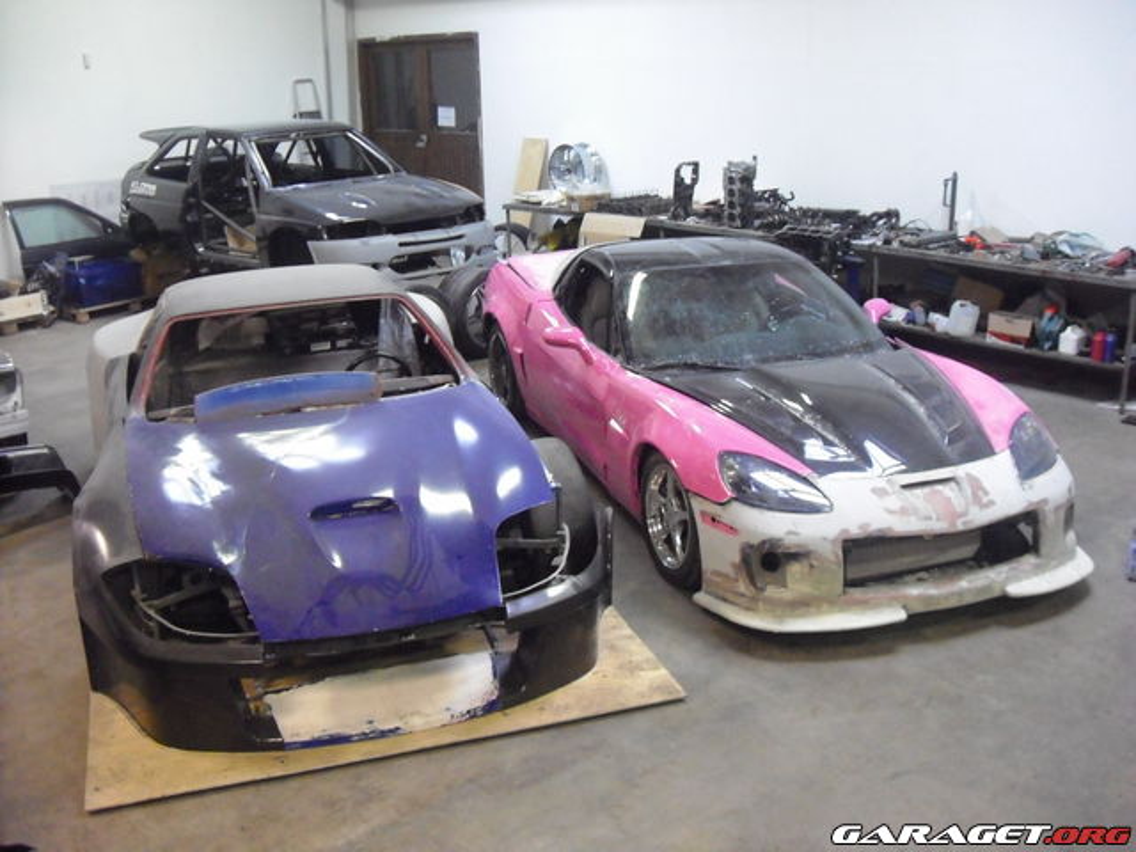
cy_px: 426
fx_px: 1214
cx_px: 568
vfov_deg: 38.7
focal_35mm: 37
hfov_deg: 50.1
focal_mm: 6.2
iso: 800
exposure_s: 1/30
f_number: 2.7
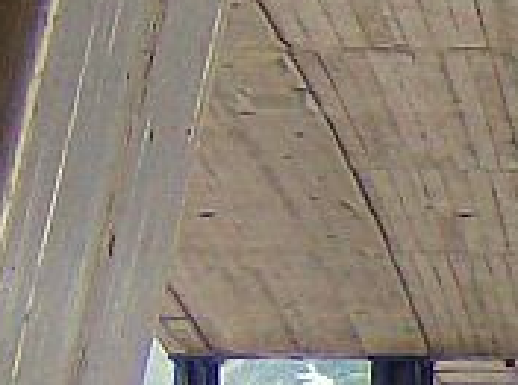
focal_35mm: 325
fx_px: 4850
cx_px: 1386
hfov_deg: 5.8
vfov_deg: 4.5
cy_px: 636
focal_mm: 9.3
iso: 149
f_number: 3.4
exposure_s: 1/88
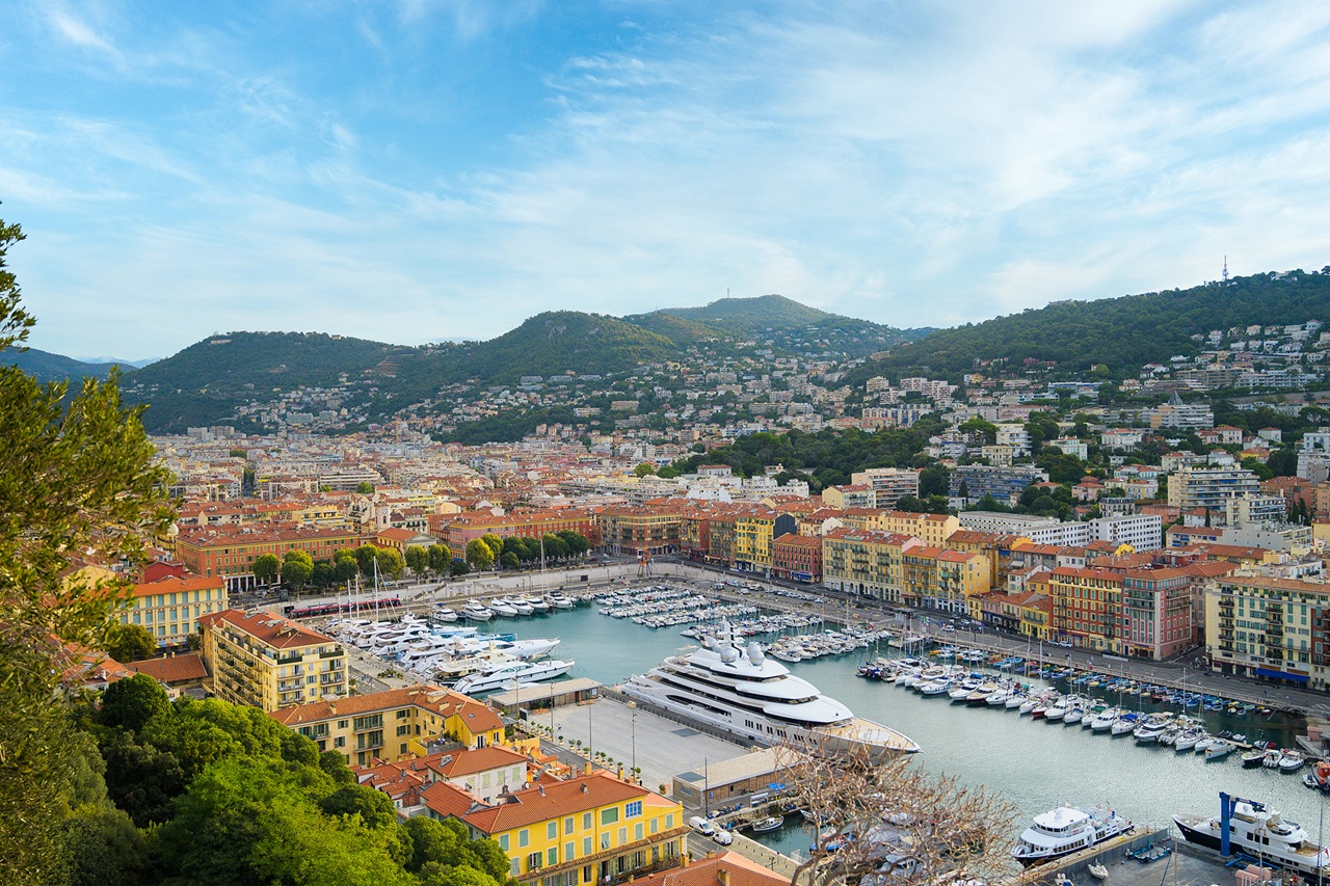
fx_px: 1071
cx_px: 665
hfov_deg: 63.7
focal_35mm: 29
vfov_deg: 45.0
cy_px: 443
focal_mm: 29
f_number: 4
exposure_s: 1/2500
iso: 320
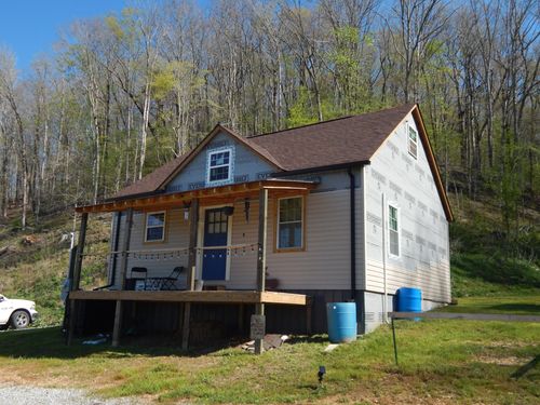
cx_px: 270
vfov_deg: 45.4
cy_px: 202
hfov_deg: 58.4
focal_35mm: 31
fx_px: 484
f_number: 6.5
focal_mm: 5.6
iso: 200
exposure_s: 1/640
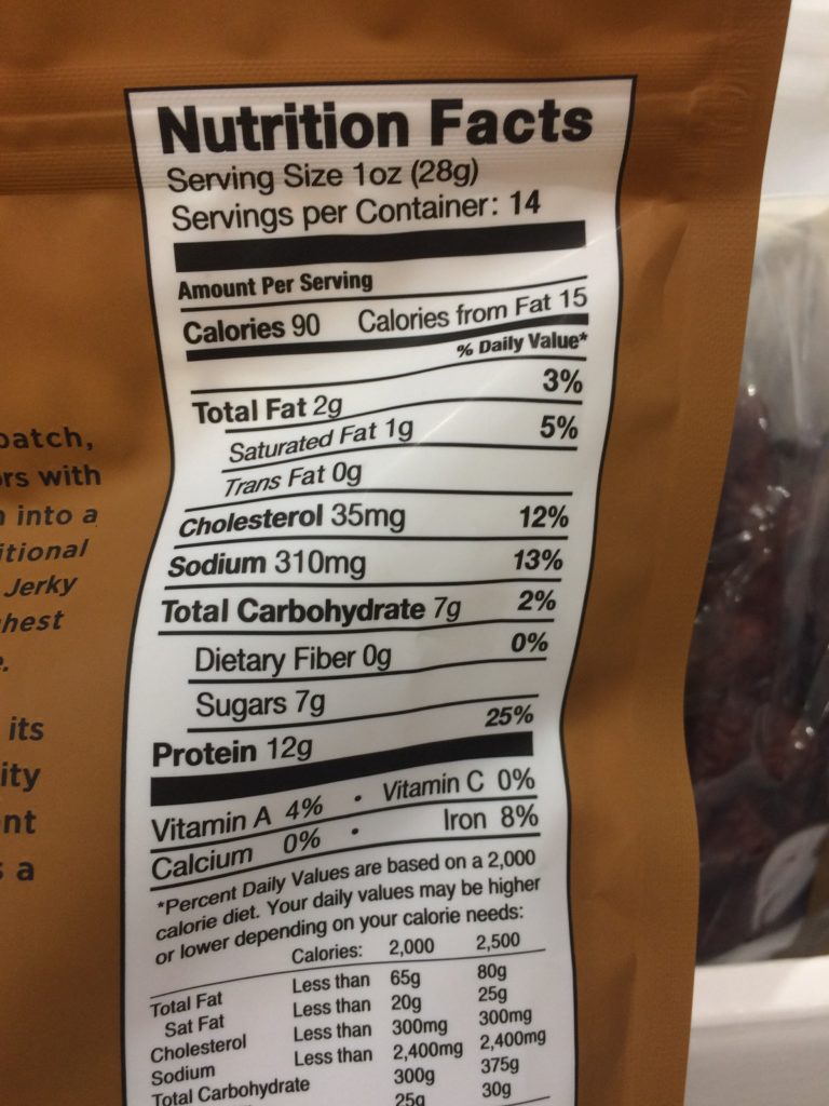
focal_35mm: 29
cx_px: 414
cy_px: 553
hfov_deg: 48.2
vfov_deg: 61.7
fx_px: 926
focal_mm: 4.15
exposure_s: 1/30
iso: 100
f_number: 2.2
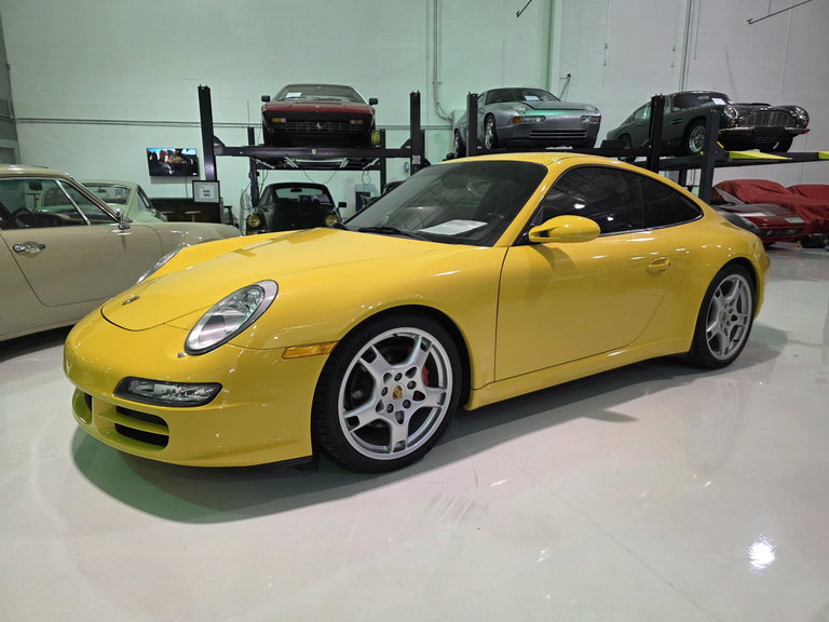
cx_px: 414
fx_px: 551
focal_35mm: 23
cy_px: 311
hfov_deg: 73.9
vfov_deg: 58.9
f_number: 1.7
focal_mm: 6.3
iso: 320
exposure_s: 1/120
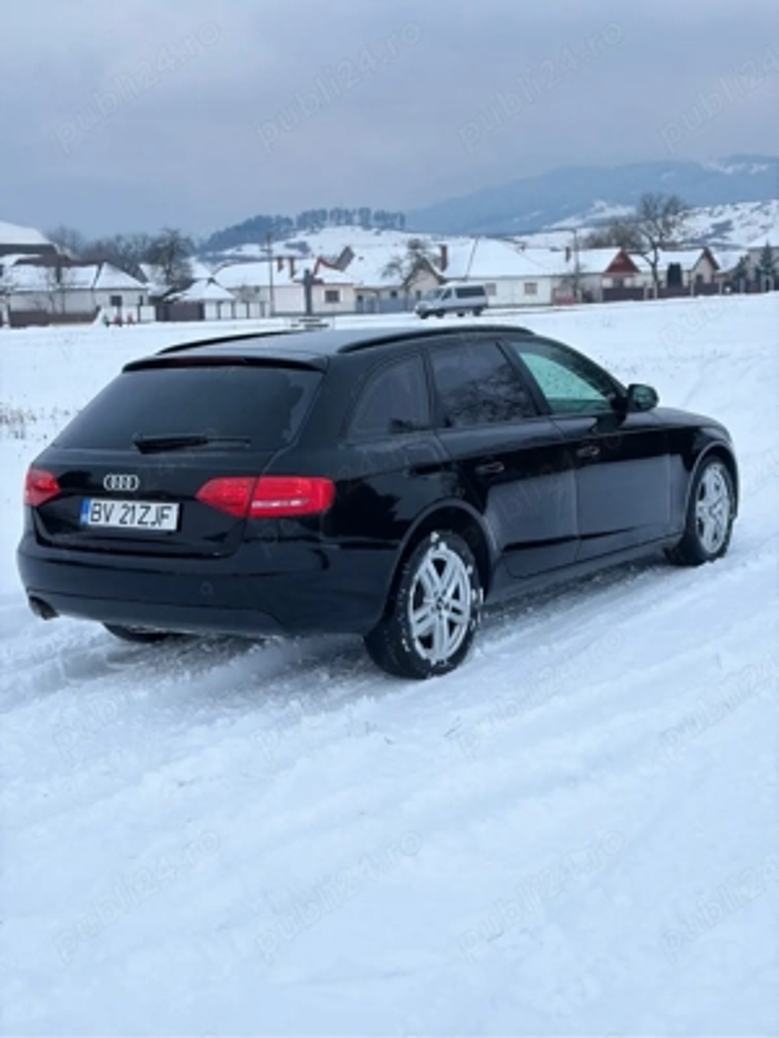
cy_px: 519
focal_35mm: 52
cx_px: 390
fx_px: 1560
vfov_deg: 36.8
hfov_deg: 28.0
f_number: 1.6
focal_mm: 5.96
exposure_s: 1/496
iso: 32
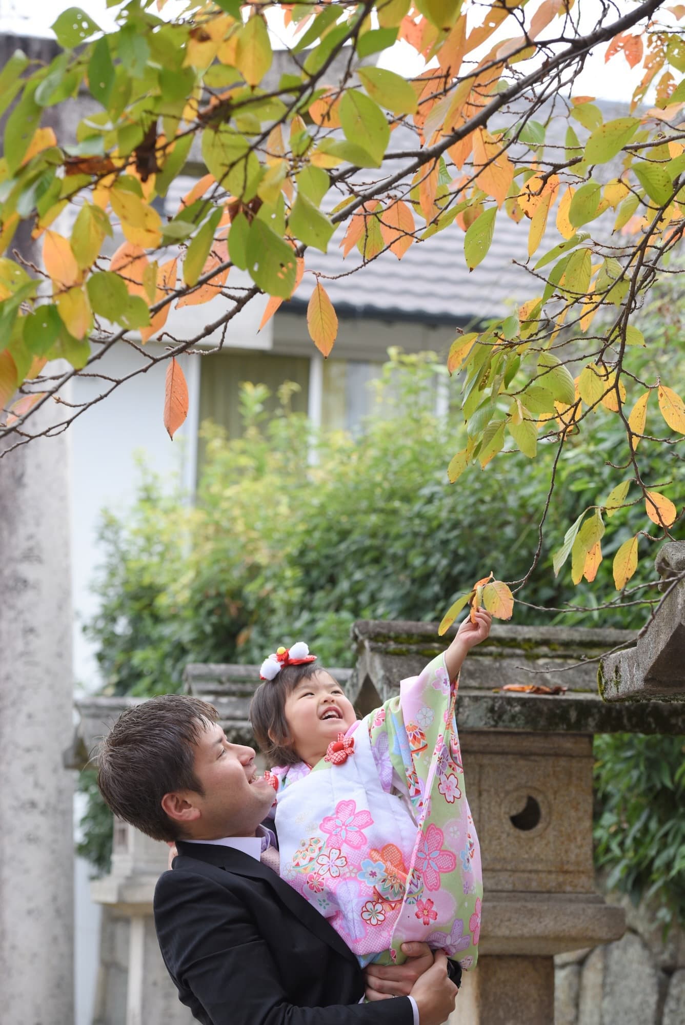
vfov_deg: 19.4
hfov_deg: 13.1
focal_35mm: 105
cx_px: 342
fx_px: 2993
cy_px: 512
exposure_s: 1/1000
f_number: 5.6
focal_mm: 105
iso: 1000
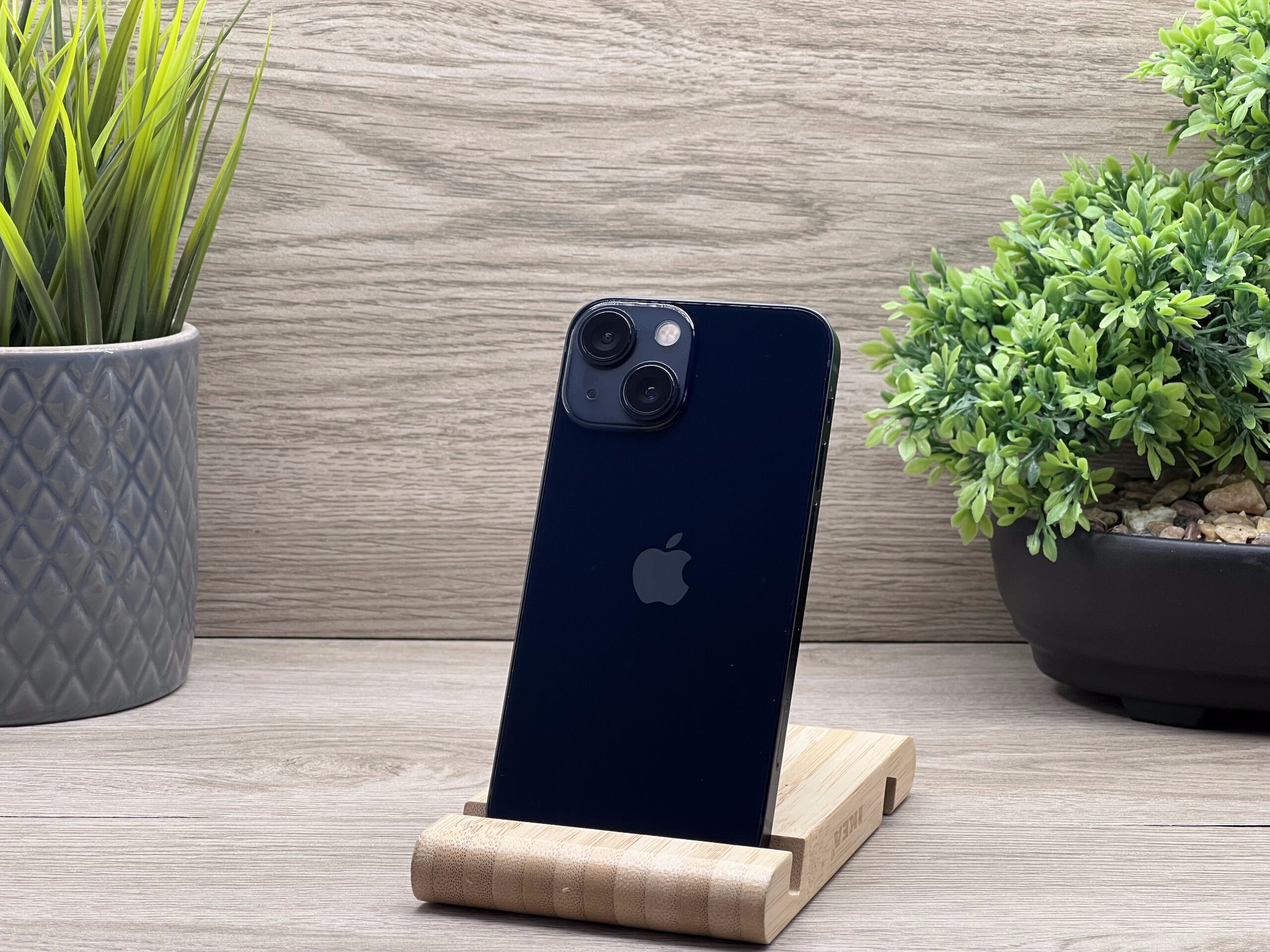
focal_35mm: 77
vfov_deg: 19.1
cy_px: 476
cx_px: 635
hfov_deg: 25.3
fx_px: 2825
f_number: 2.8
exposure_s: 1/100
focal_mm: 9
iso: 100
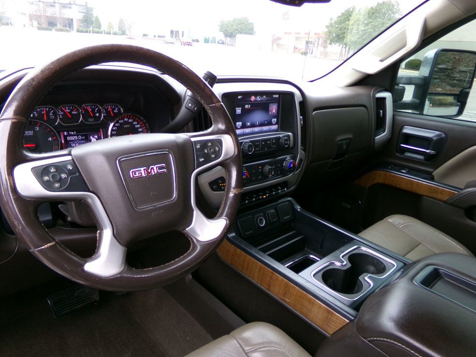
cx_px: 231
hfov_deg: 69.4
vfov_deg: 54.9
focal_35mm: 25
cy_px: 179
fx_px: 344
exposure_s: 1/34
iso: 151
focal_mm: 4.3
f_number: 3.7
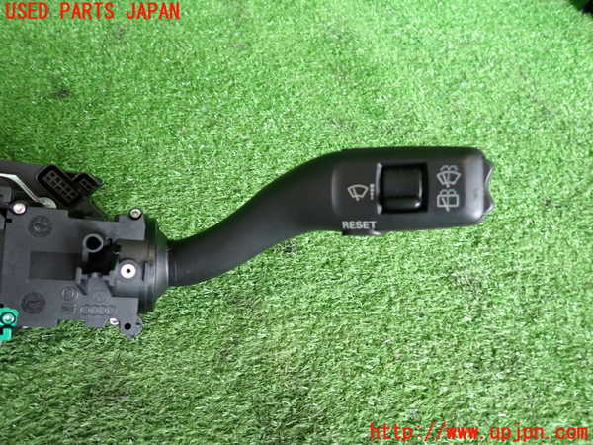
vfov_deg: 54.9
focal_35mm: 25
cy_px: 222
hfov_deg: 69.4
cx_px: 296
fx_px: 428
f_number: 2
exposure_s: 1/30
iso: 200
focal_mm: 4.5
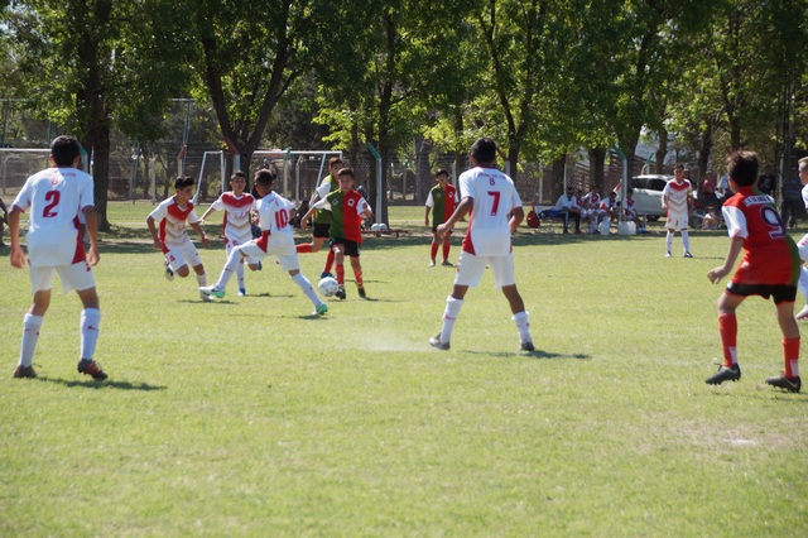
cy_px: 269
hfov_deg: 15.2
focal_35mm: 135
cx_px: 404
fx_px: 3028
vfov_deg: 10.1
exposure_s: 1/2000
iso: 800
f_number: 5.6
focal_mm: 90
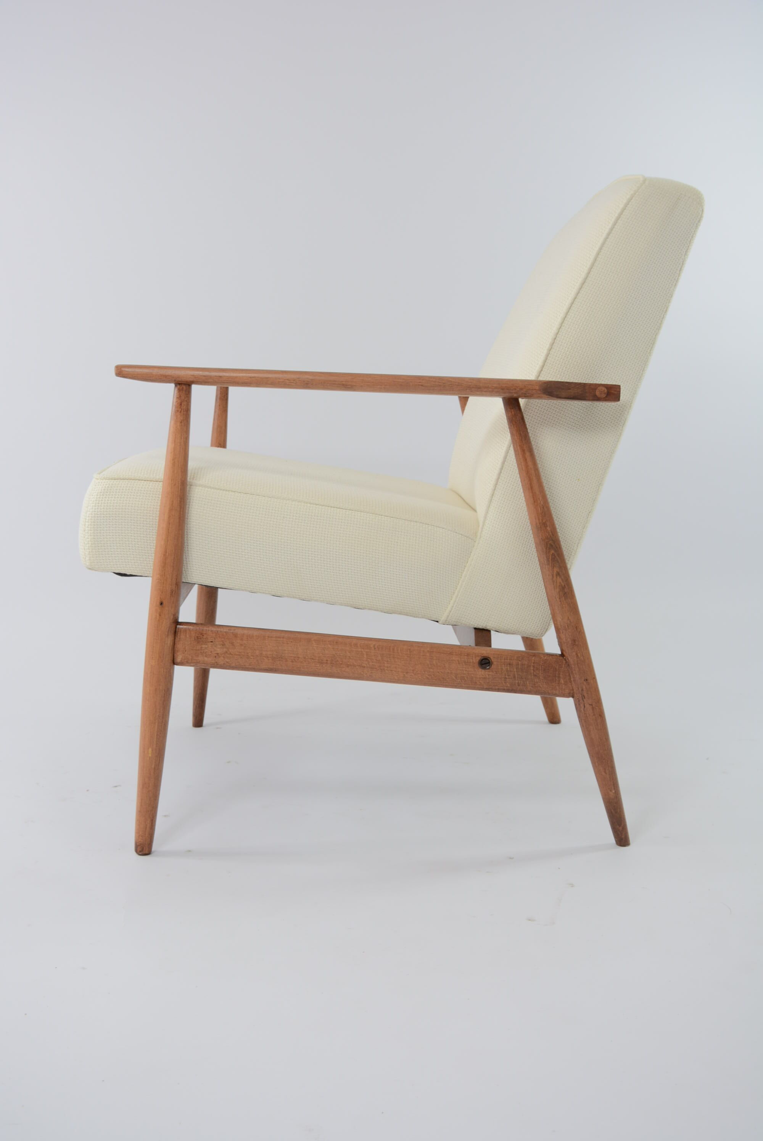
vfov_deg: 51.2
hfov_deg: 35.6
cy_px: 570
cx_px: 382
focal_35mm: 38
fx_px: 1190
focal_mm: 25
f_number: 5.6
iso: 360
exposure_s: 1/125
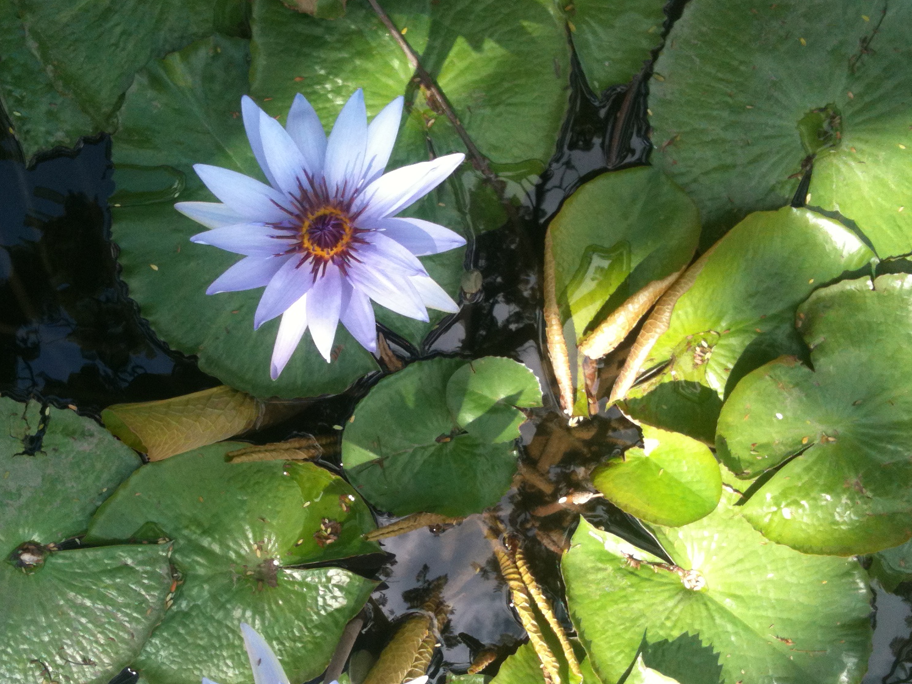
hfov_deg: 39.5
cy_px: 452
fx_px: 1265
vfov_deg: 30.1
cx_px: 367
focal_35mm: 48
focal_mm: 3.85
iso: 64
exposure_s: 1/277
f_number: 2.8
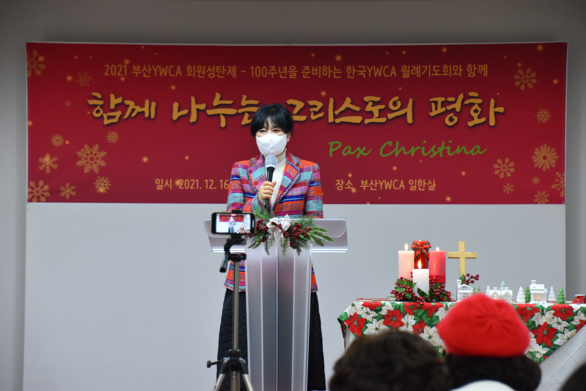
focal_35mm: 150
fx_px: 2441
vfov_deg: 9.1
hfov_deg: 13.7
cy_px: 196
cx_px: 293
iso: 1250
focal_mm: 100
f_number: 5.6
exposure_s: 1/60
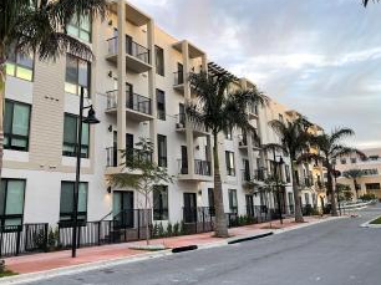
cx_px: 148
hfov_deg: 53.5
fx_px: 374
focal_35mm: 34
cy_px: 101
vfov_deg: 41.3
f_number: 1.6
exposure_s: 1/129
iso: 32
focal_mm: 5.1
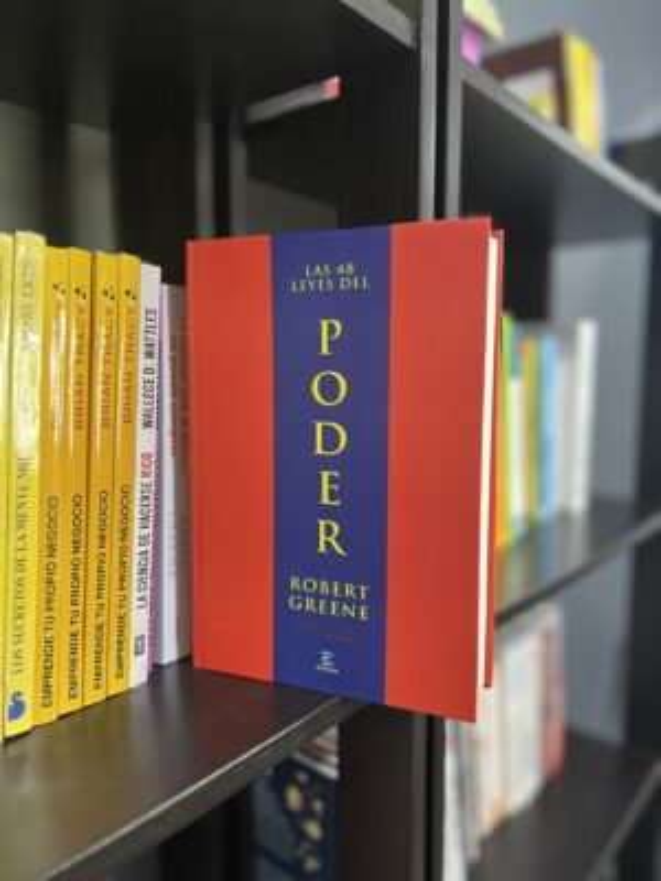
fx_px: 662
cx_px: 330
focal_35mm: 26
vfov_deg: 67.3
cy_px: 440
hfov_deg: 53.1
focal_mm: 5.7
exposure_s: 1/40
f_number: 1.5
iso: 640
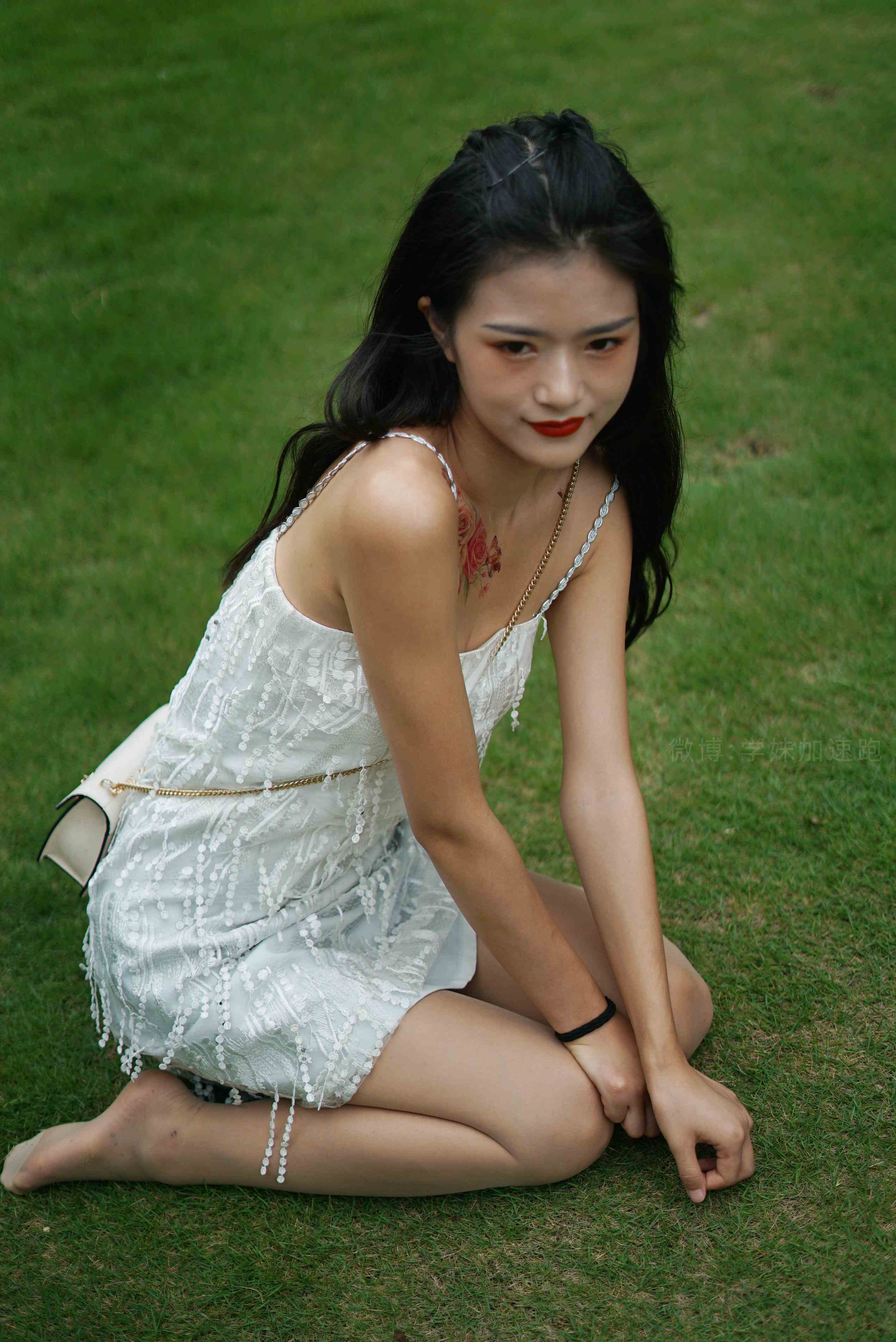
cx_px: 448
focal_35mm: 50
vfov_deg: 39.6
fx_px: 1864
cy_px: 671
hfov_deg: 27.0
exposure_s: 1/6400
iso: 250
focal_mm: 50
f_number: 1.8
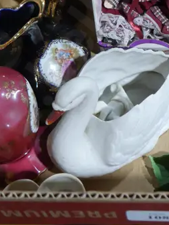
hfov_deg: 17.1
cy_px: -62
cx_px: 157
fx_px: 553
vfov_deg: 21.0
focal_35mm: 85
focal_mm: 14
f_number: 3.5
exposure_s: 1/60
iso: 640
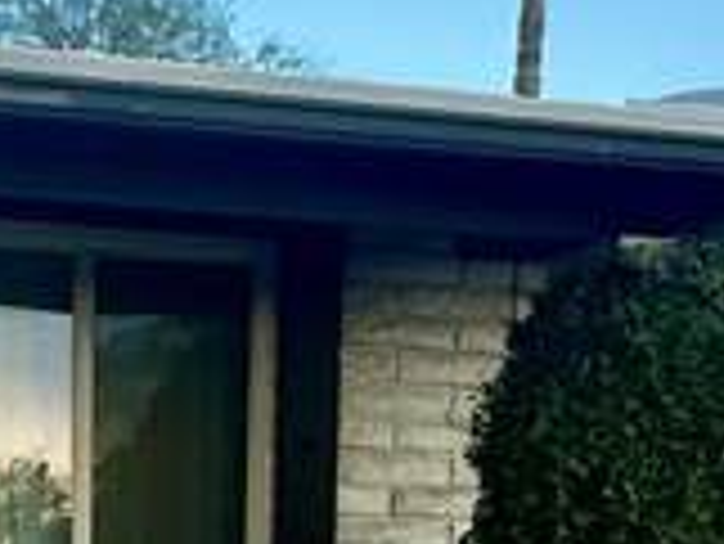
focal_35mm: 111
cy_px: 962
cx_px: 229
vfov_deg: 12.3
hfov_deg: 17.7
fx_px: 2323
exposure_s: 1/99
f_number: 2.2
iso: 64
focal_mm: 2.22
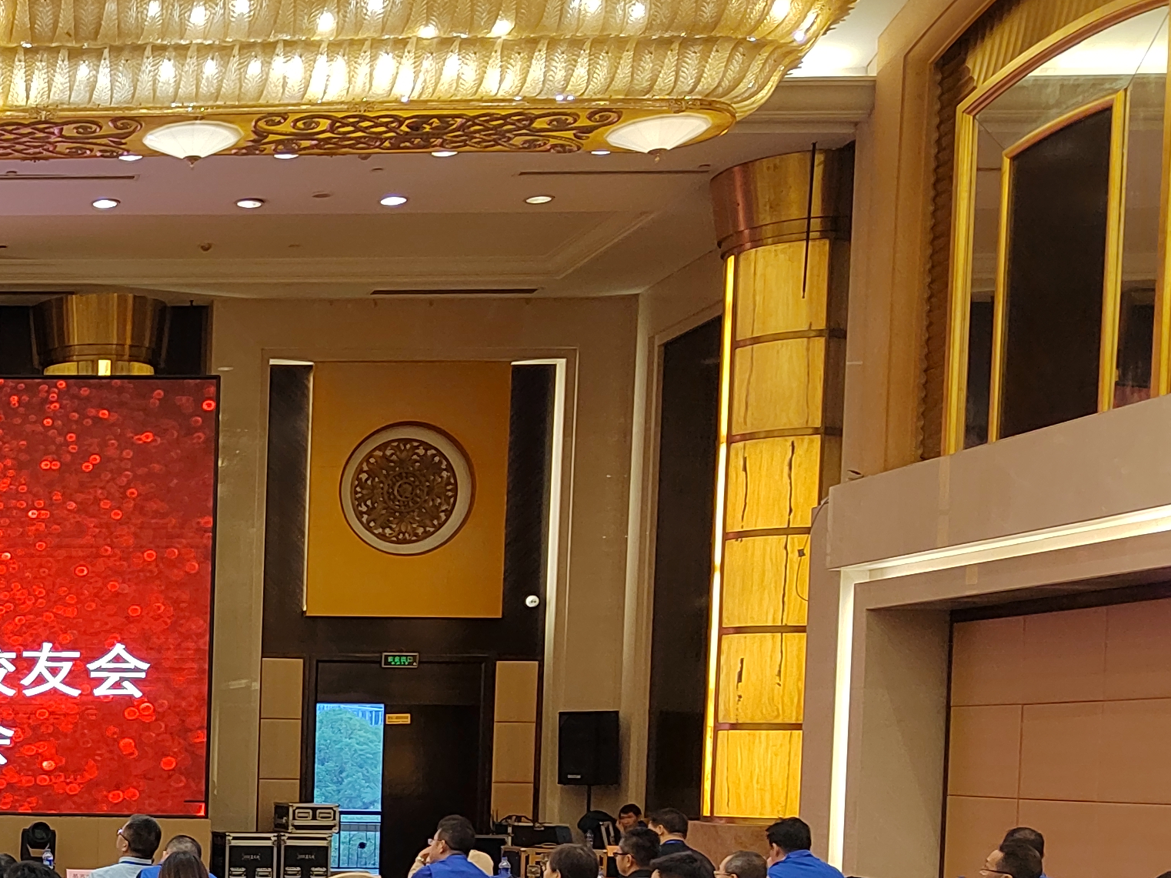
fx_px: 1996
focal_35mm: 59
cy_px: 857
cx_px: -256
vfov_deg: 23.8
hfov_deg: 28.3
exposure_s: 1/100
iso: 978
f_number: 1.9
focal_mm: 5.52
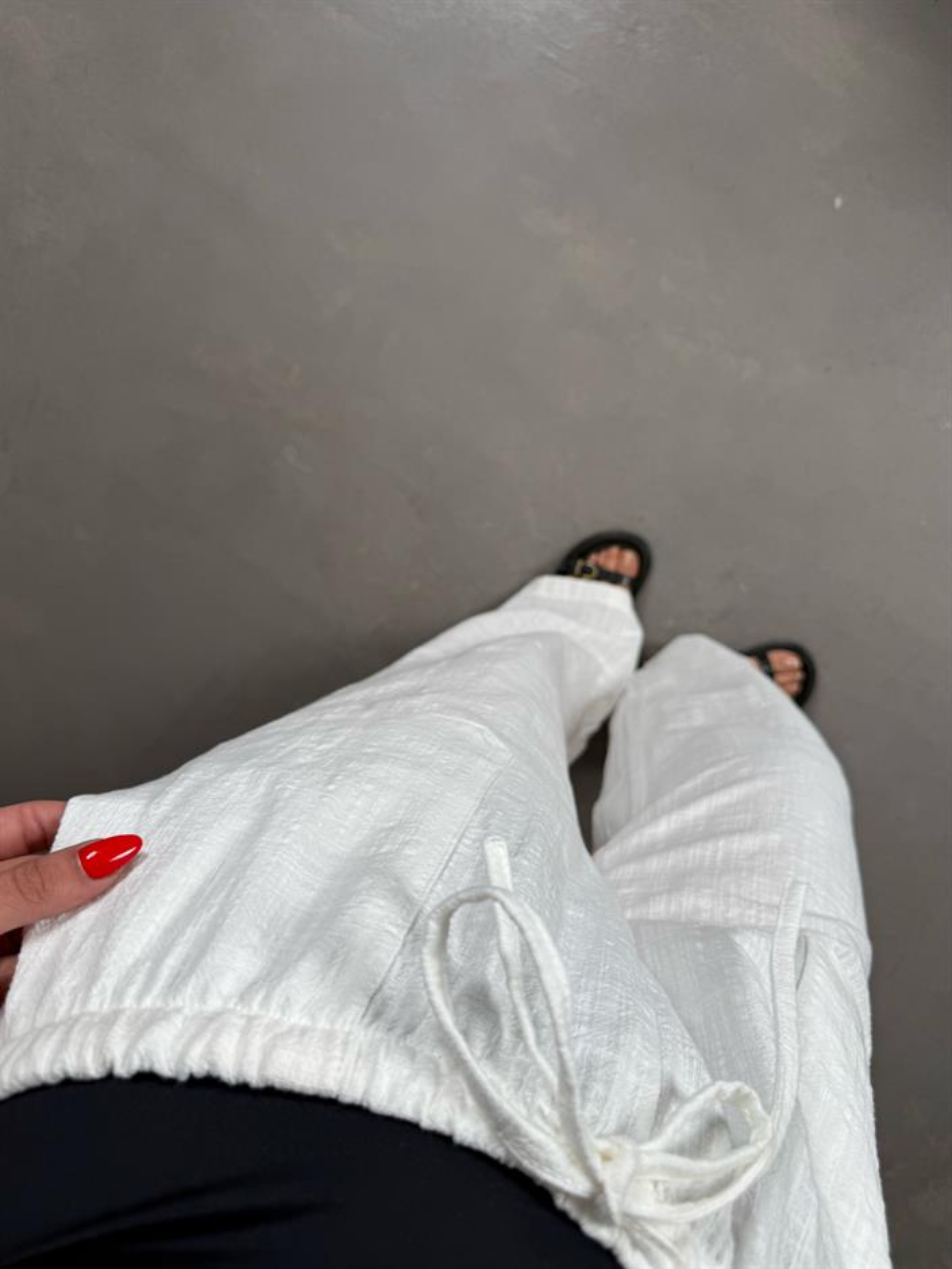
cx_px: 476
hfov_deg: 56.8
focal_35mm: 24
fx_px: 880
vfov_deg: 71.6
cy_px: 634
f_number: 1.78
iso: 64
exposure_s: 1/193
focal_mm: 6.76
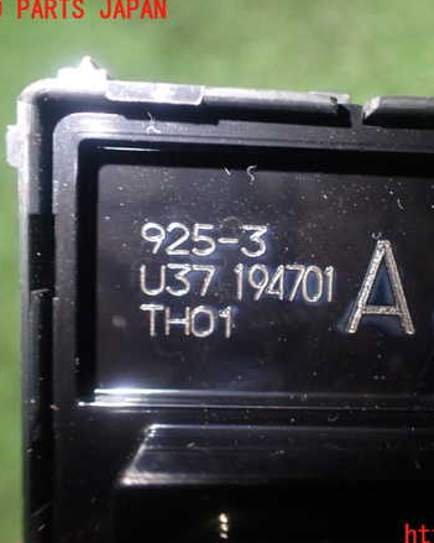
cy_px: 273
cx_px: 313
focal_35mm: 40
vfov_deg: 45.8
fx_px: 642
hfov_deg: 36.6
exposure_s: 1/30
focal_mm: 5.4
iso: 320
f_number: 2.3
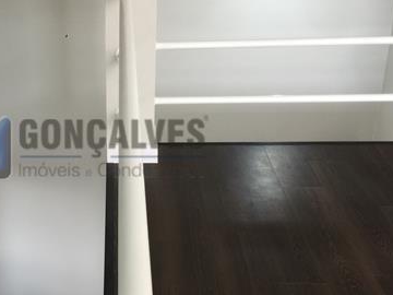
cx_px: 67
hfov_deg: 32.1
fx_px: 658
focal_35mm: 58
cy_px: 154
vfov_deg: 25.2
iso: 32
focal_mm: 4.15
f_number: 2.2
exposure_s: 1/40
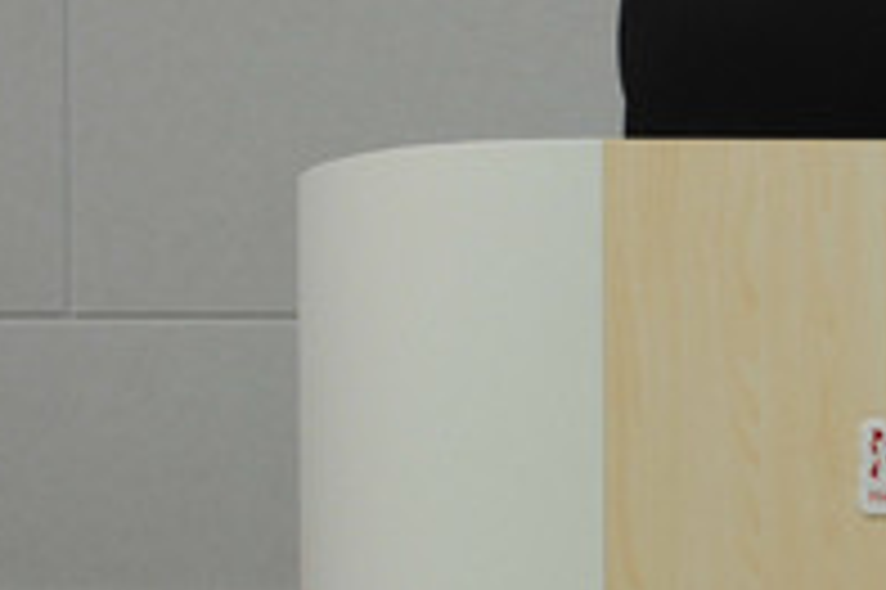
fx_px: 4254
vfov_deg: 7.8
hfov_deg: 11.7
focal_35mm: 173
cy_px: -155
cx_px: 1021
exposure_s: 1/125
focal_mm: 45.5
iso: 640
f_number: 5.6
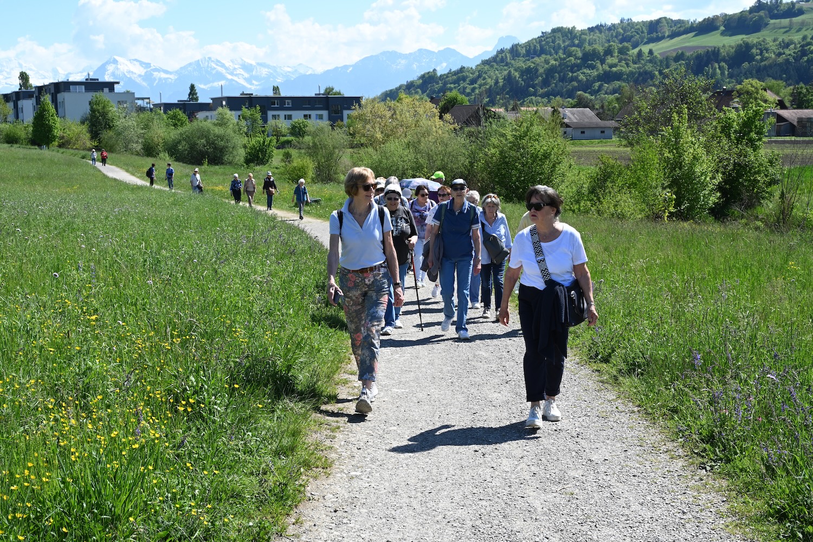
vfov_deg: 28.6
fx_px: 1061
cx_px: 406
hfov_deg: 41.9
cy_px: 271
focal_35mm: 47
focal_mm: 47
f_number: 13
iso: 500
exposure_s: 1/400
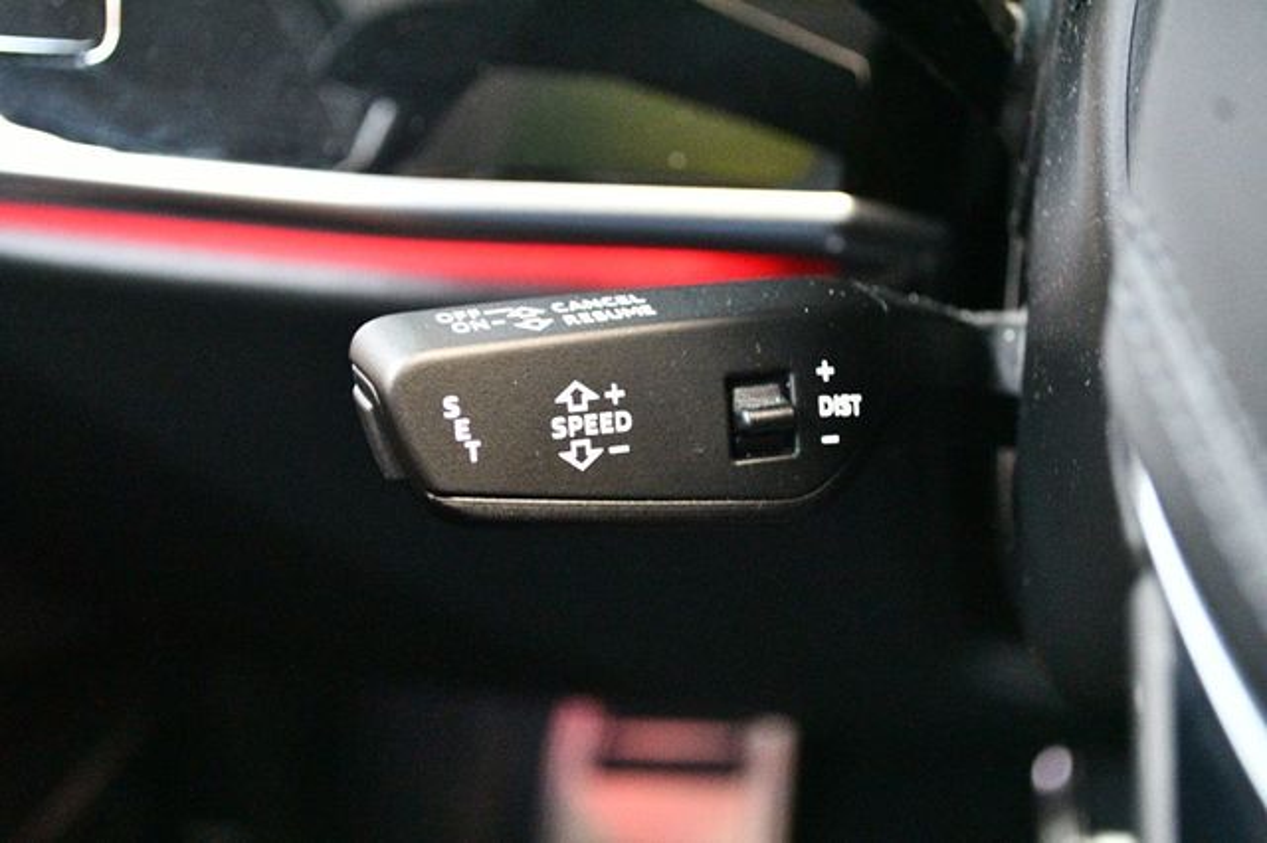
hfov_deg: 36.9
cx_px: 634
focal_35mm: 54
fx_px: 1899
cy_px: 422
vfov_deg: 25.0
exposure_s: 1/25
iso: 12800
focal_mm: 36
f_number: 5
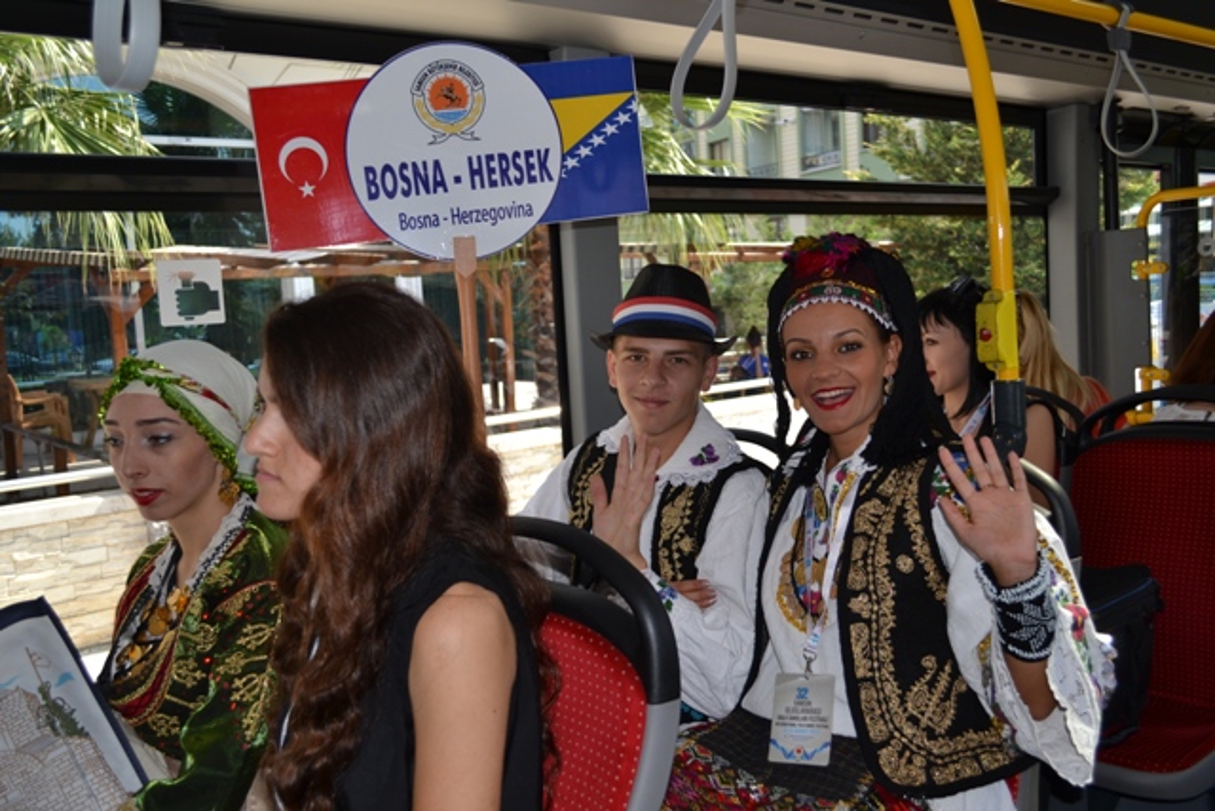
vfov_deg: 40.0
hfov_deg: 57.2
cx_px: 608
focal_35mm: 33
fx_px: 1114
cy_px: 406
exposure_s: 1/125
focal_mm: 22
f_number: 4
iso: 100
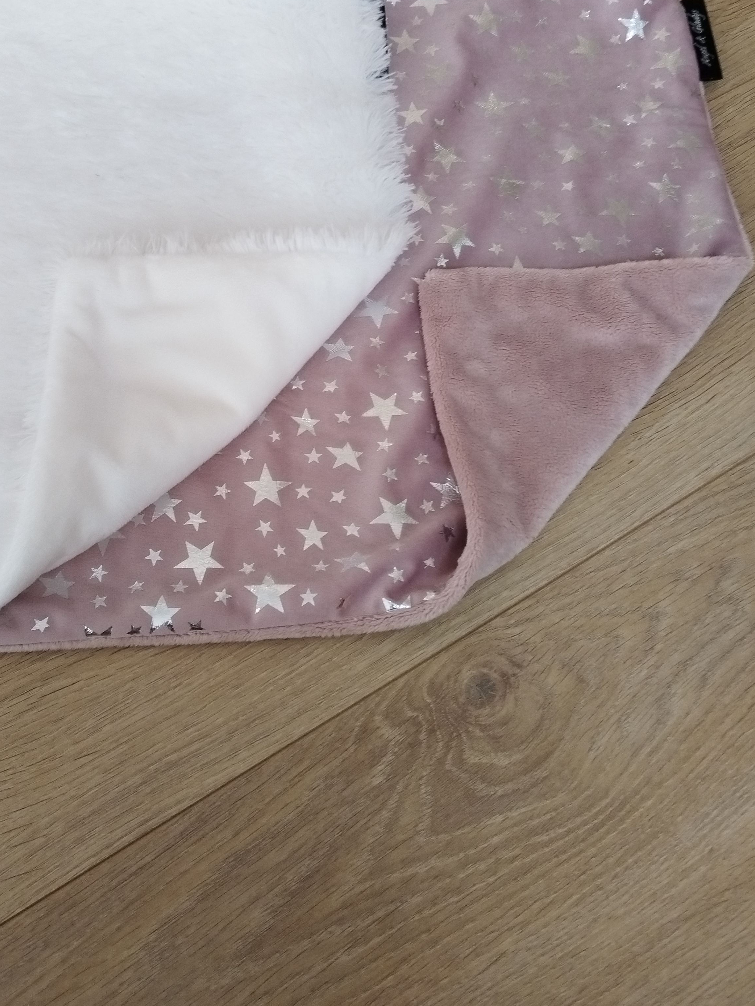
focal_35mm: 34
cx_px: 281
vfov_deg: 53.5
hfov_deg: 41.5
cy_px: 390
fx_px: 989
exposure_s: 1/50
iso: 640
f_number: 1.9
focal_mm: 4.95
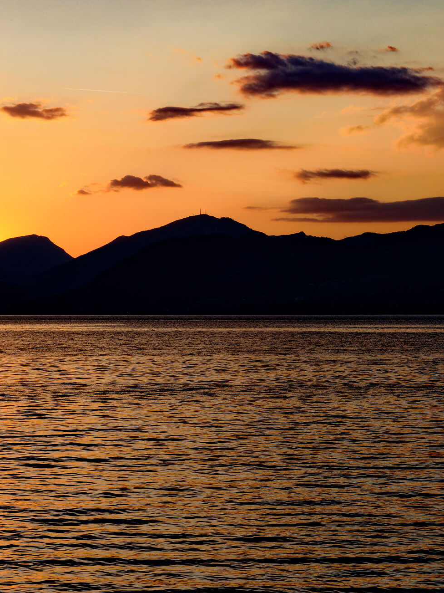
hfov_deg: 11.7
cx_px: -88
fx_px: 2121
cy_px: 274
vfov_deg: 15.9
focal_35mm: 124
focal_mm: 70
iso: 100
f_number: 20
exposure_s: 1/40
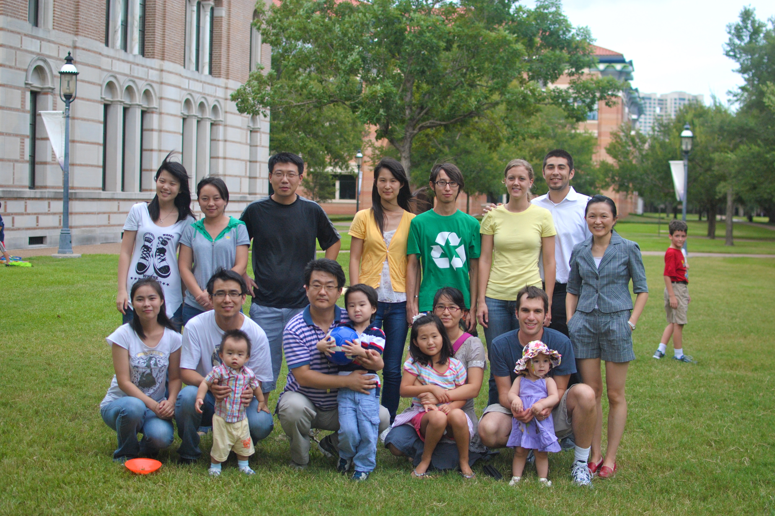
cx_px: 387
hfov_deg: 37.2
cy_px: 258
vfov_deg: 25.3
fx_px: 1152
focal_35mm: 54
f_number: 2.2
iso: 400
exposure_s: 1/1600
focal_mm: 35
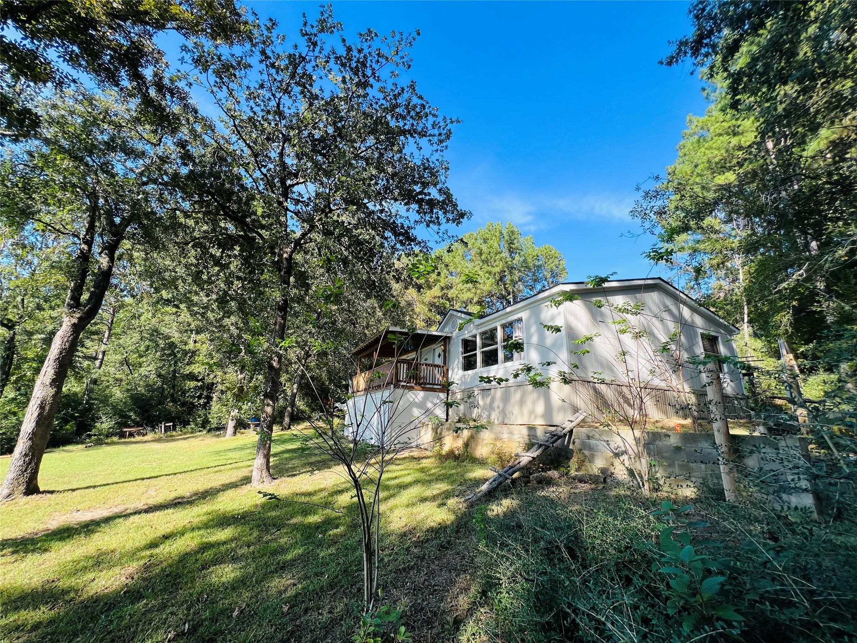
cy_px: 322
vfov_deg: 89.9
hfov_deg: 106.2
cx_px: 428
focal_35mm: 13
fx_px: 322
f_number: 1.8
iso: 32
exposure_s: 1/412
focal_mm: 1.57
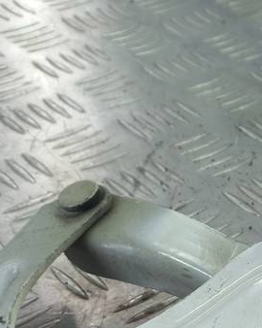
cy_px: 342
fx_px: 718
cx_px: 355
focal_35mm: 74
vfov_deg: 24.4
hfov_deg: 18.9
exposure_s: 1/50
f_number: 1.8
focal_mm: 4.6
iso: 50
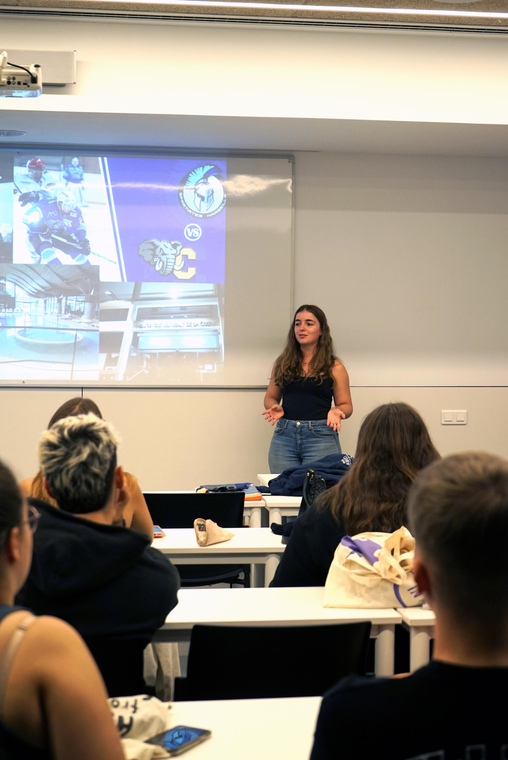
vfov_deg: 31.9
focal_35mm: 63
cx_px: 254
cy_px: 380
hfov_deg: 21.6
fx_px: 1332
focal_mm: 63
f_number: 5.6
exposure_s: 1/160
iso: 1600
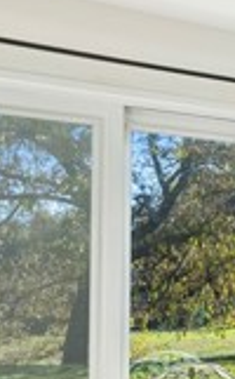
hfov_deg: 13.7
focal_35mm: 65
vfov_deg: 31.4
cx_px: 576
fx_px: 669
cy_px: 244
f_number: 7.1
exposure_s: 1/40
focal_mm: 16
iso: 400
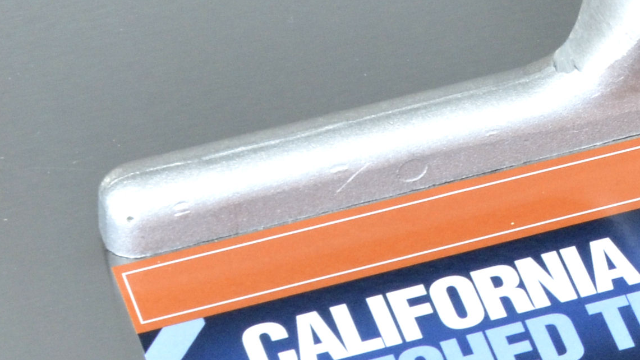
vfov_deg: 3.7
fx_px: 5516
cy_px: 49
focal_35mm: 325
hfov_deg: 6.6
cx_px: 844
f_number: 14
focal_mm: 48
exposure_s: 1/2
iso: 640
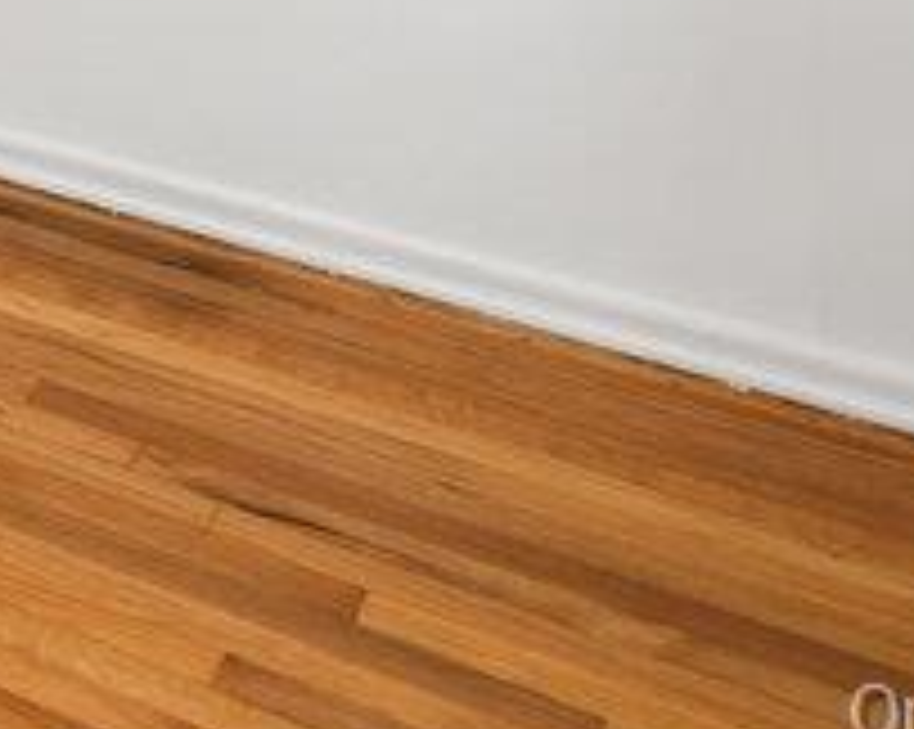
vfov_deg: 16.1
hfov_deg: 17.6
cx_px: -946
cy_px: -731
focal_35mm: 74
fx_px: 2000
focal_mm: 16
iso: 800
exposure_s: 1/80
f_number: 5.6
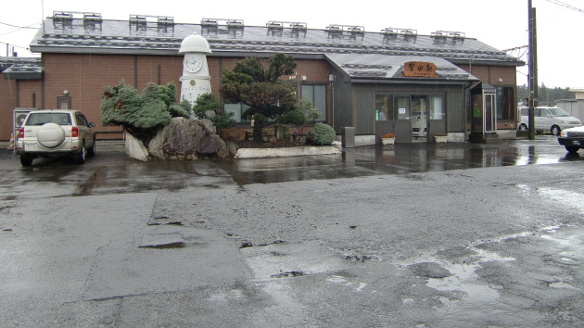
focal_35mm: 31
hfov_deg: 62.6
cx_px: 289
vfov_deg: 37.5
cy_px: 122
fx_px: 480
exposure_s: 1/160
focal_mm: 4.9
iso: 64
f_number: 2.6
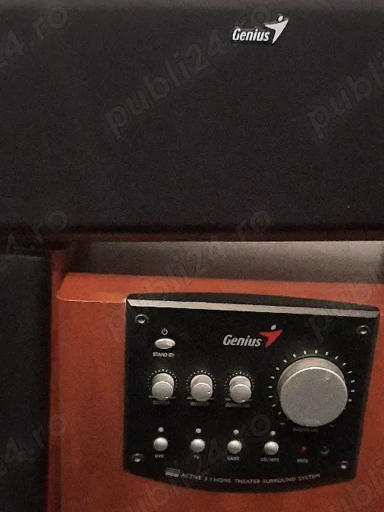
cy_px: 302
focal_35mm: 51
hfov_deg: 28.5
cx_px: 239
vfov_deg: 37.4
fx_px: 754
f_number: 2
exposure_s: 1/17
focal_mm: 4.6
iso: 1250
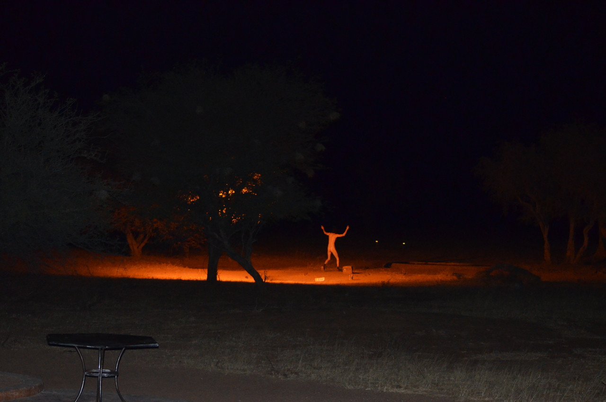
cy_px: 201
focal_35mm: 82
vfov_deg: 16.5
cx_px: 303
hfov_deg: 24.7
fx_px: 1386
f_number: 4.5
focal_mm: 55
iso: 3200
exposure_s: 1/60
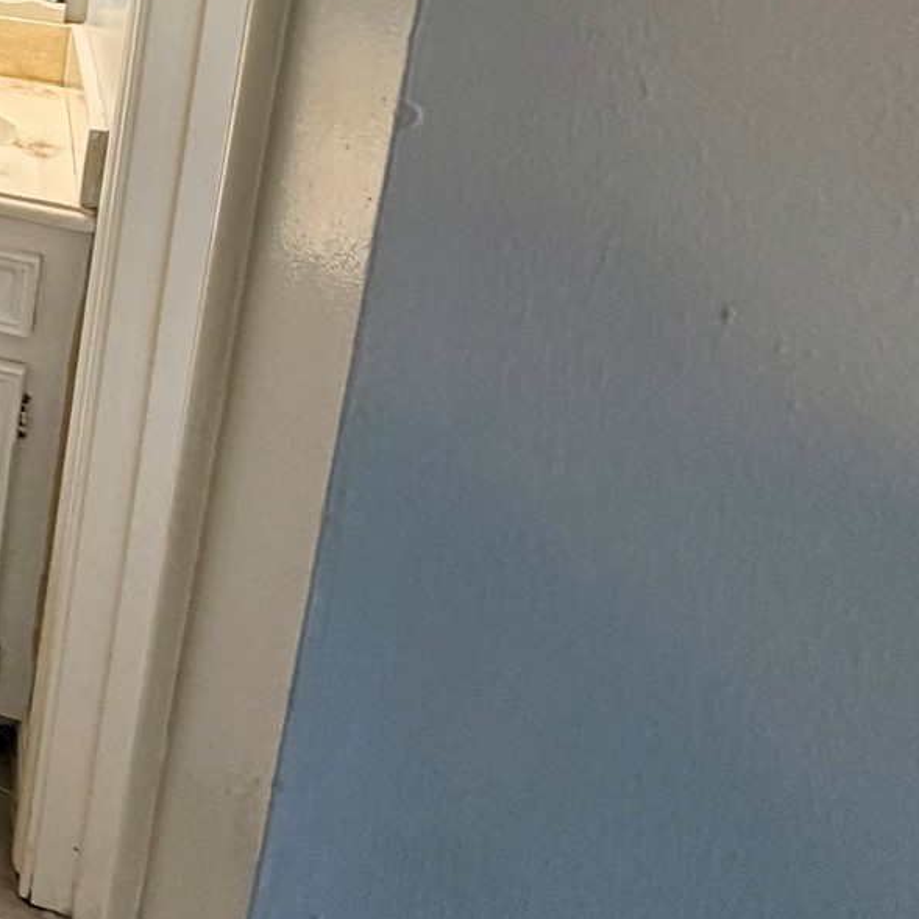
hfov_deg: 25.6
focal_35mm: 43
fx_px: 1292
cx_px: -552
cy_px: -100
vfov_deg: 33.8
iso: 160
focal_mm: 2.22
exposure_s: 1/120
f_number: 2.2
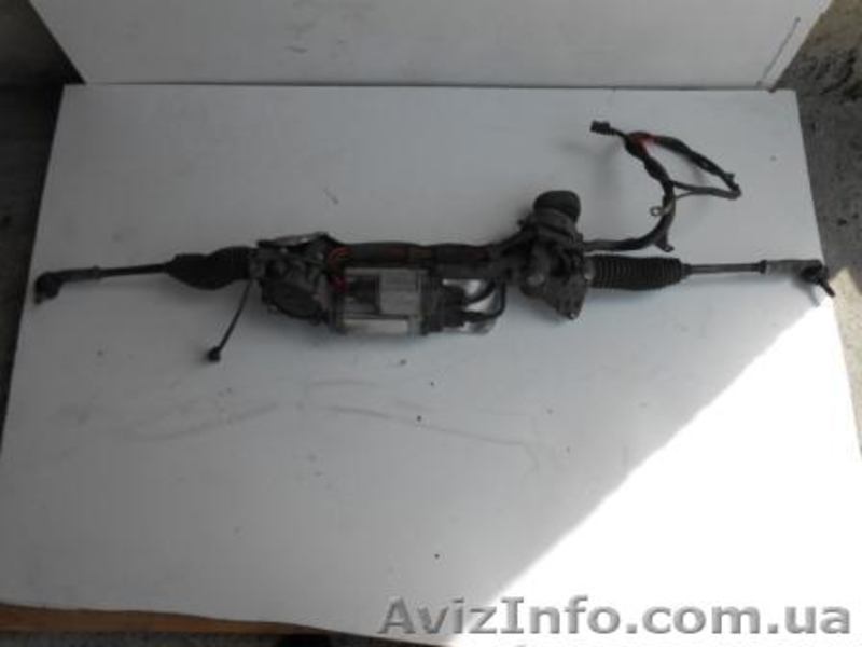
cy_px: 324
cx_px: 431
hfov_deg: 67.3
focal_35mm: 26
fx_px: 647
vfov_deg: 53.1
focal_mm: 4.6
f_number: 3.5
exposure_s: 1/640
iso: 80
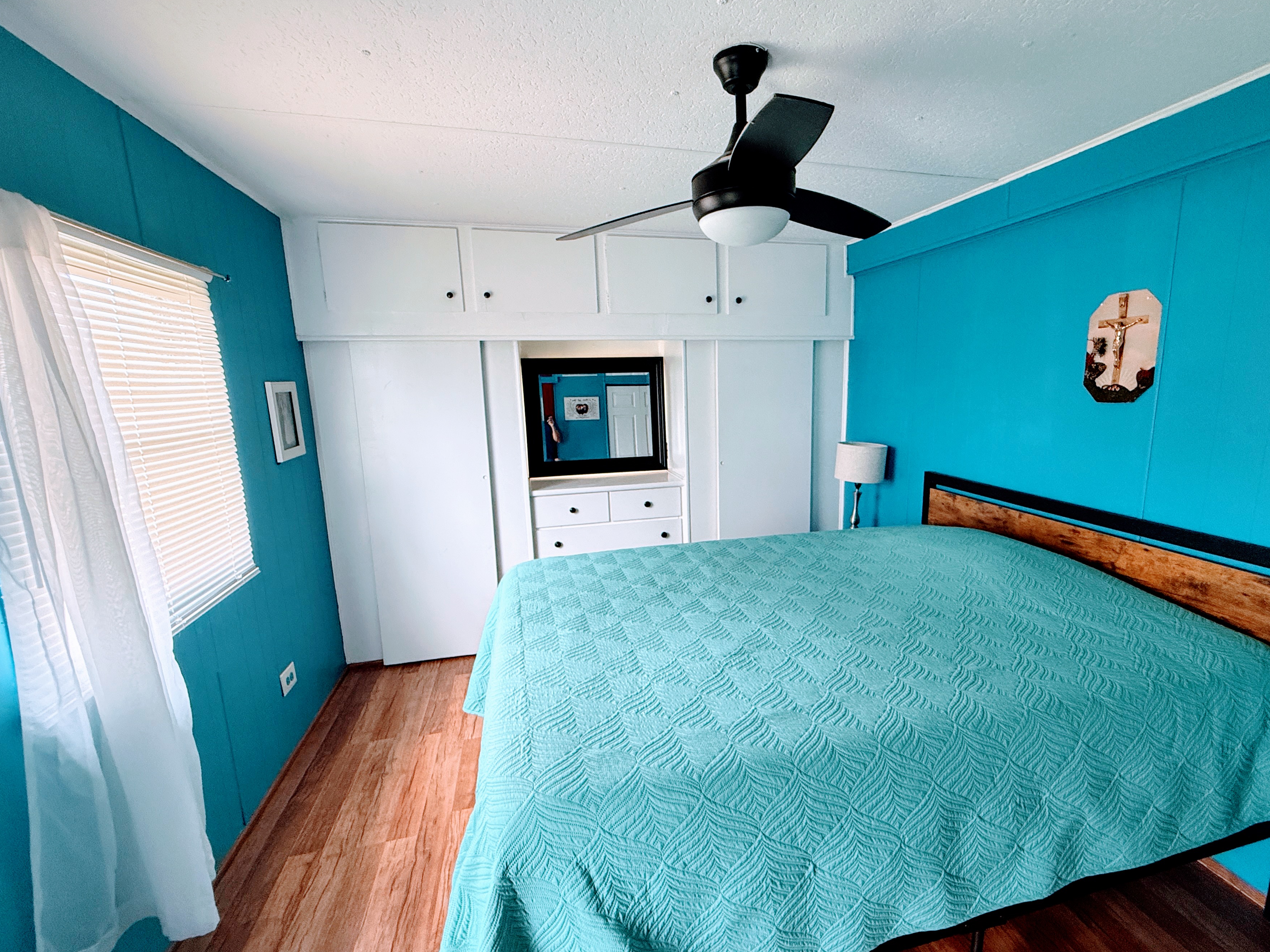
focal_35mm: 16
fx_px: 587
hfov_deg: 94.3
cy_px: 487
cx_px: 687
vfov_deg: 78.1
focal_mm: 2.22
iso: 320
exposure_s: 1/86
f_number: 2.2
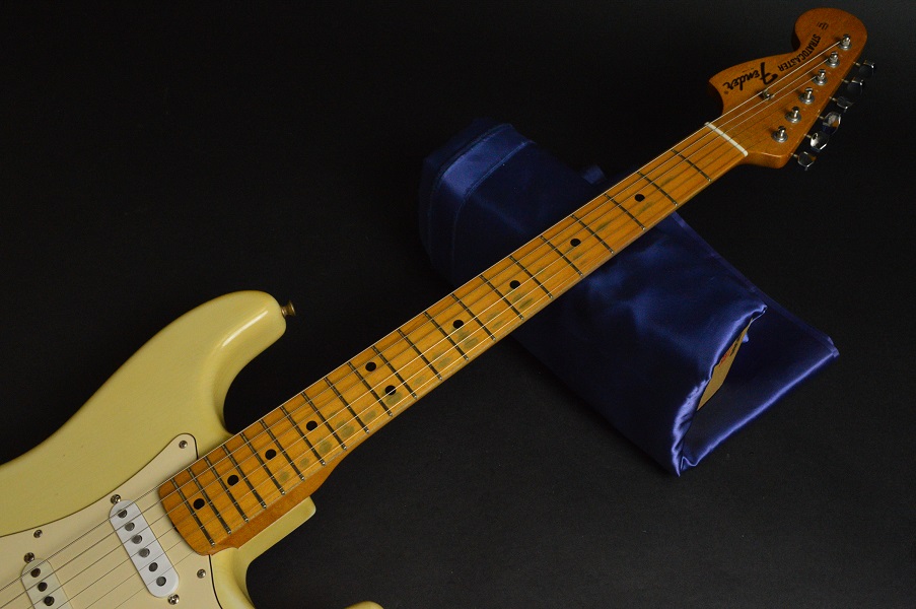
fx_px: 915
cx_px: 458
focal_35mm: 36
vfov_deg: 36.8
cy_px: 304
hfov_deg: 53.2
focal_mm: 24
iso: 3200
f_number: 13
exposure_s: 1/30
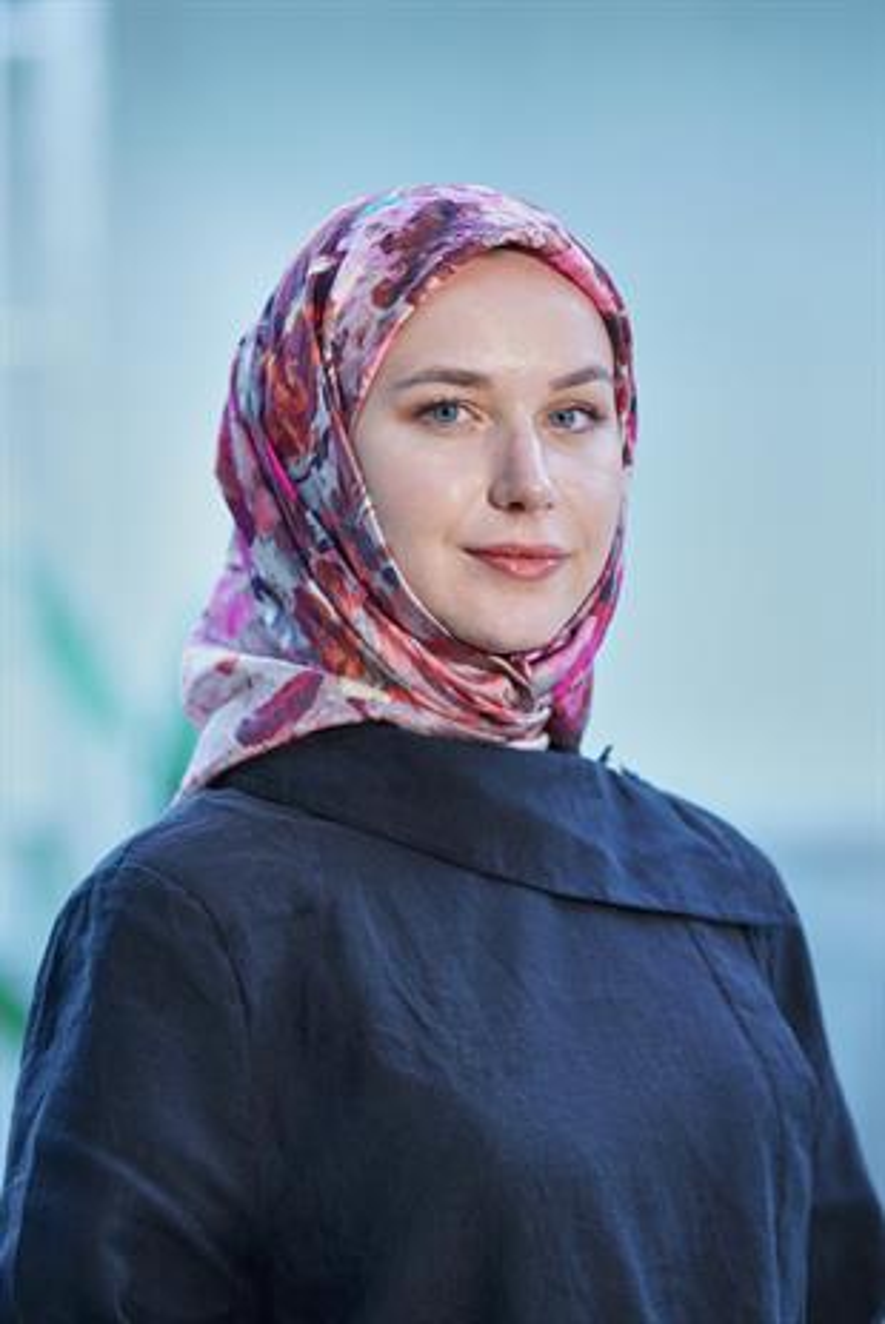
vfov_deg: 15.8
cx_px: 442
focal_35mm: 130
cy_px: 662
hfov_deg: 10.6
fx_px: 4786
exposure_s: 1/200
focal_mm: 130
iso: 640
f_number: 3.5
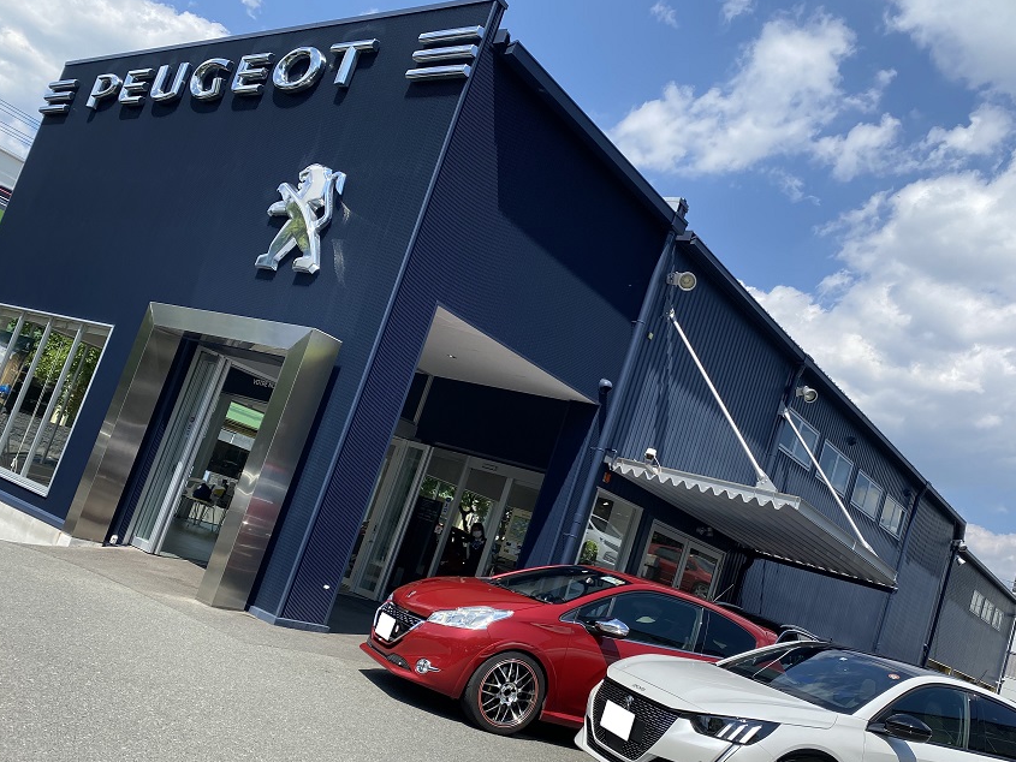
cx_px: 545
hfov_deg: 58.3
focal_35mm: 31
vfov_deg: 45.2
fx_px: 910
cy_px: 451
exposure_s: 1/3300
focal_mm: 4.25
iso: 32
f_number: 1.8
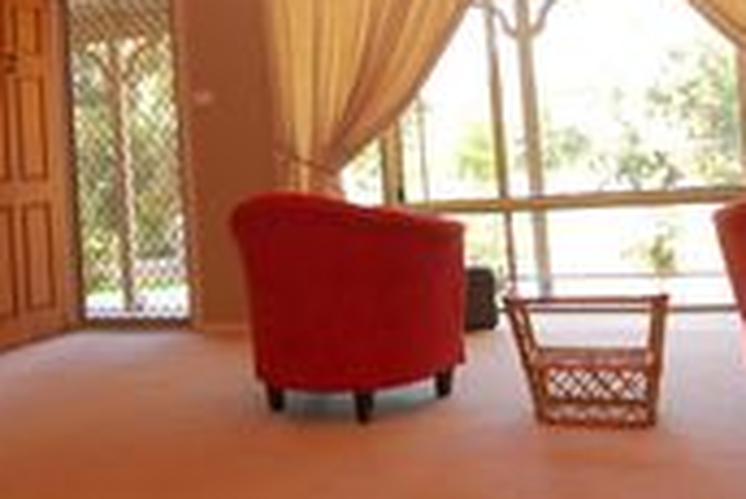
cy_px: 106
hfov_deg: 46.7
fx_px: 850
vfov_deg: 31.9
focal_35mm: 41
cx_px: 252
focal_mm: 10
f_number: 5
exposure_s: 1/60
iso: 400
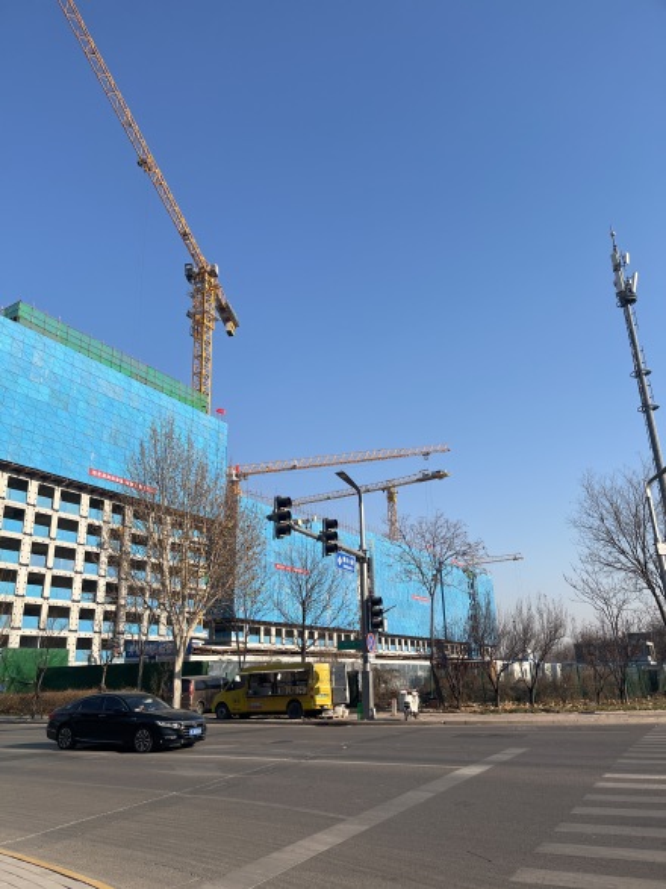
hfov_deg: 53.0
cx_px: 333
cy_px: 444
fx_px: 667
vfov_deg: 67.3
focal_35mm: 26
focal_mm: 5.1
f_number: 1.6
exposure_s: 1/3876
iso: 50
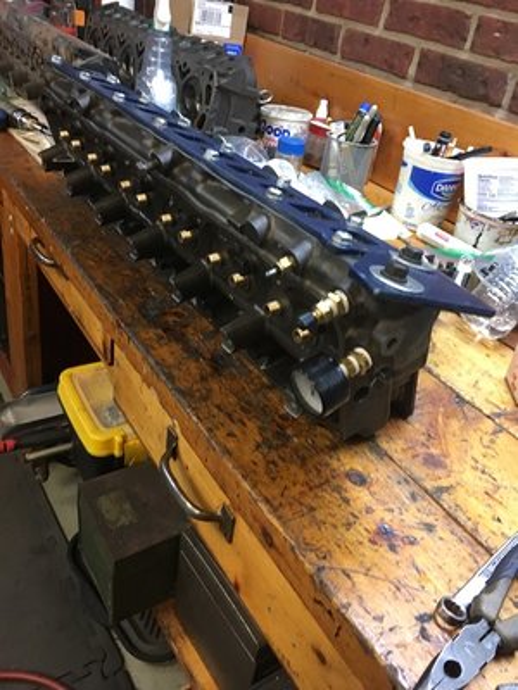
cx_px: 259
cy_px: 345
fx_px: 579
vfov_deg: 61.7
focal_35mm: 29
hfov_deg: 48.2
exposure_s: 1/30
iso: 125
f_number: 2.2
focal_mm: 4.15
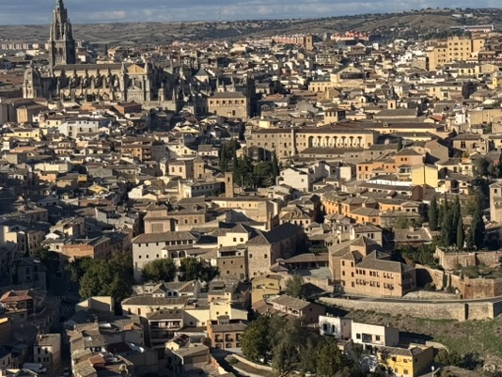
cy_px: 122
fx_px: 1335
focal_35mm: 92
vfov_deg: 16.0
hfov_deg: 21.3
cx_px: 249
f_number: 1.78
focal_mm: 6.76
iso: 64
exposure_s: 1/4975
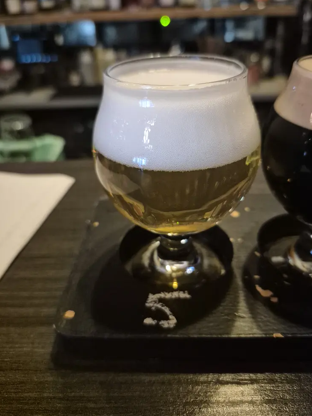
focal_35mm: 24
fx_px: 288
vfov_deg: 71.6
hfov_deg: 56.8
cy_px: 200
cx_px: 158
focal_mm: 5.4
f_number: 1.8
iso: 1600
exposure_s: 1/60
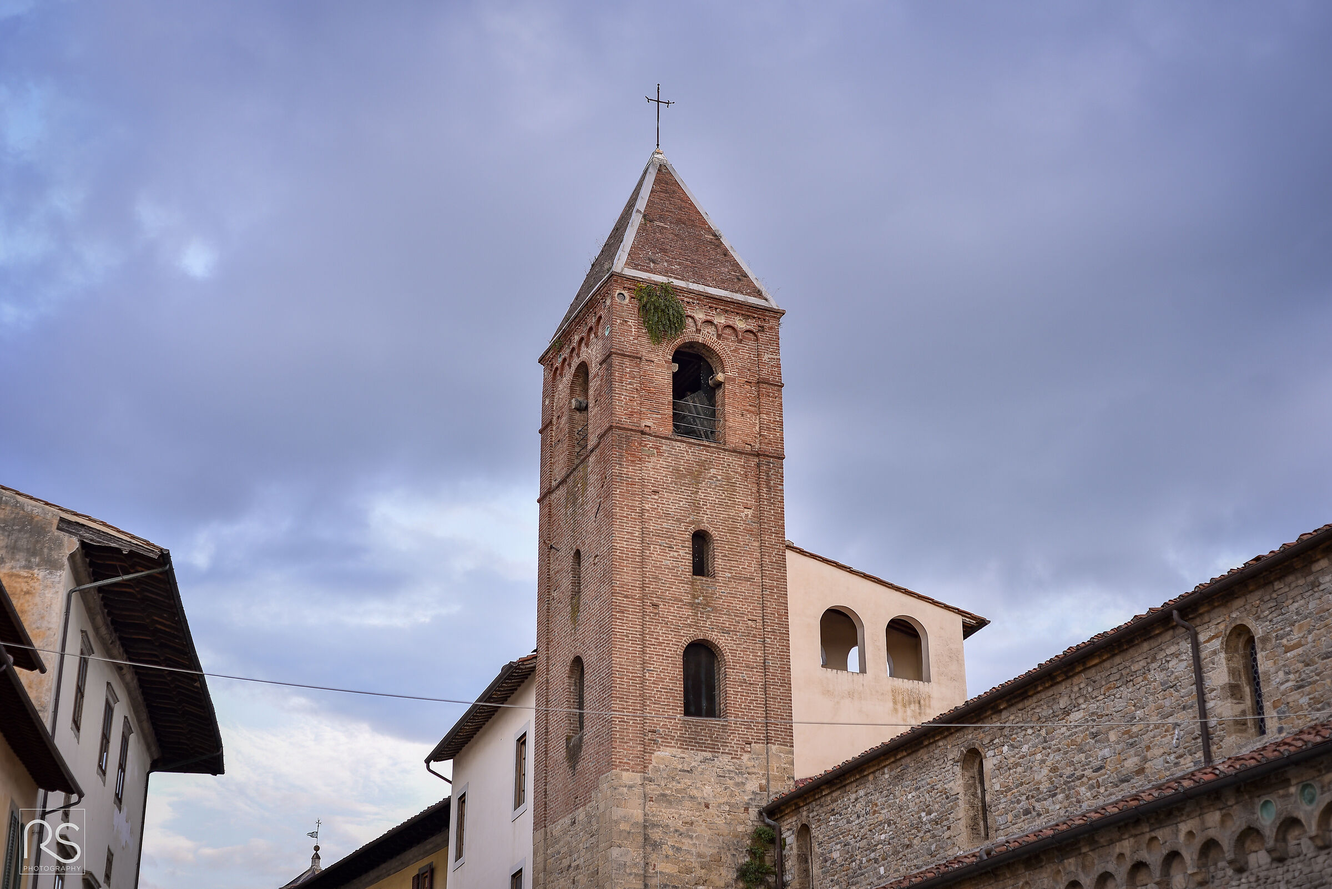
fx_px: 1851
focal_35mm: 50
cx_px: 666
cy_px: 444
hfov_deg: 39.6
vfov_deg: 27.0
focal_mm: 50
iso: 100
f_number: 4
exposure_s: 1/100
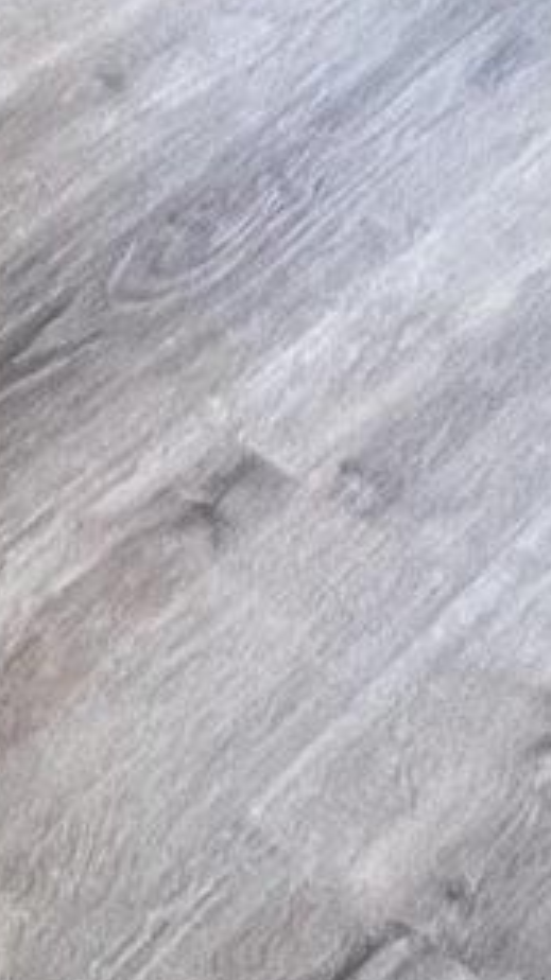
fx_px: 2756
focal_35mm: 106
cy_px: -1161
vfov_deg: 15.0
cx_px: -605
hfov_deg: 10.4
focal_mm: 1.57
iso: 100
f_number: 1.8
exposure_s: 1/120
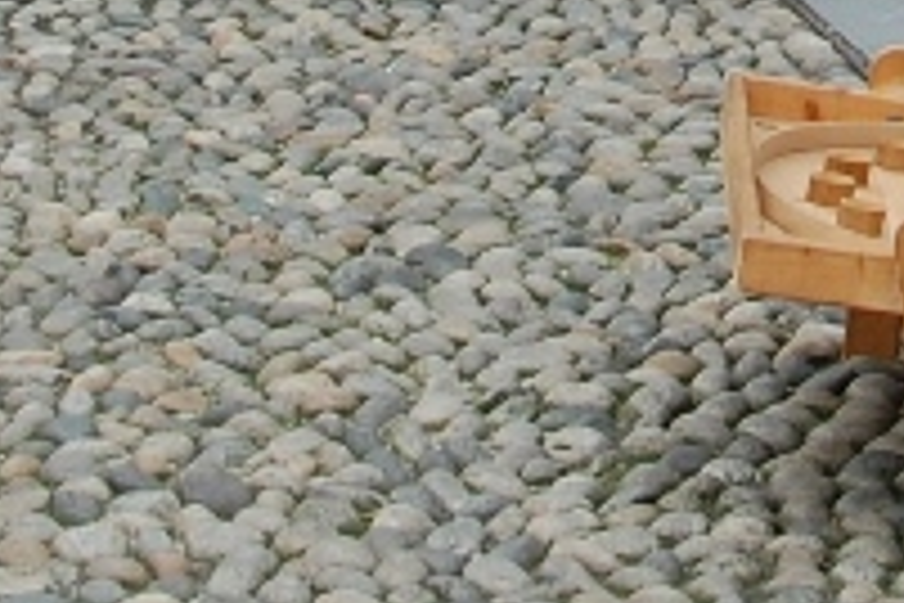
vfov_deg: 5.9
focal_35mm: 224
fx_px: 5624
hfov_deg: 9.1
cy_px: -878
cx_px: 875
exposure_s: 1/200
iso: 200
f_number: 7.1
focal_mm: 25
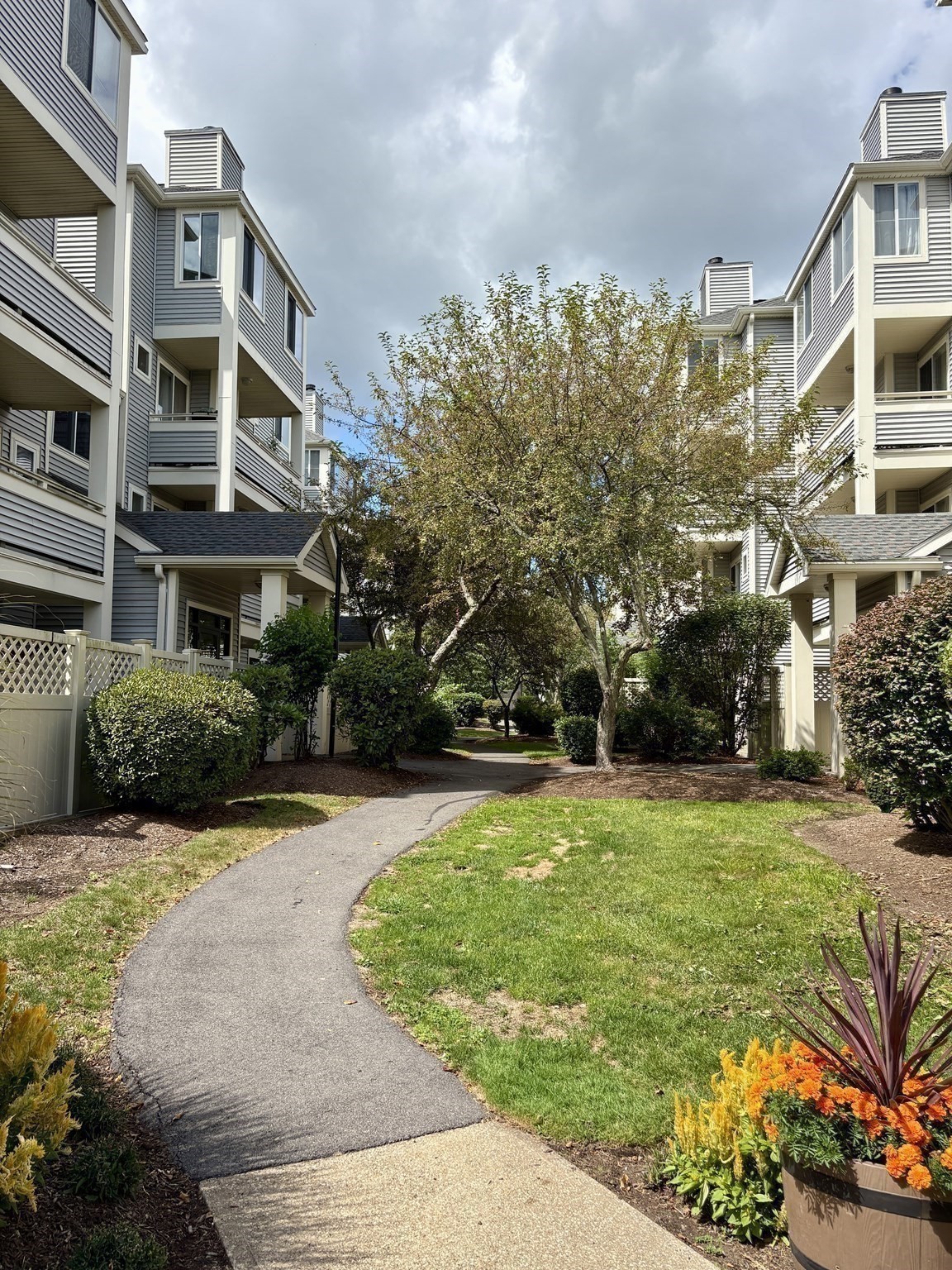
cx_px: 476
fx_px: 953
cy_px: 635
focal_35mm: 26
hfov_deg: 53.1
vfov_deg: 67.3
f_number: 1.6
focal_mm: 5.96
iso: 50
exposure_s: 1/2747
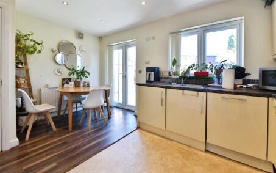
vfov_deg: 74.6
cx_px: 136
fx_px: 113
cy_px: 79
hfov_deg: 101.5
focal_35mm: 15
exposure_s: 1/20
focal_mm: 14
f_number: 11
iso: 500
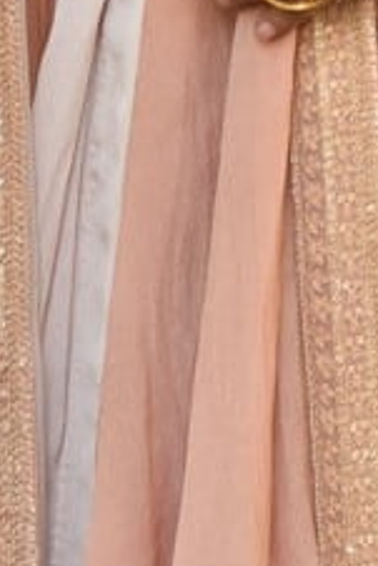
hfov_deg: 2.7
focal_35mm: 509
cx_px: 516
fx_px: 8004
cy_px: -558
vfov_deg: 4.0
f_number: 6.3
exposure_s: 1/160
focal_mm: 120
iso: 500
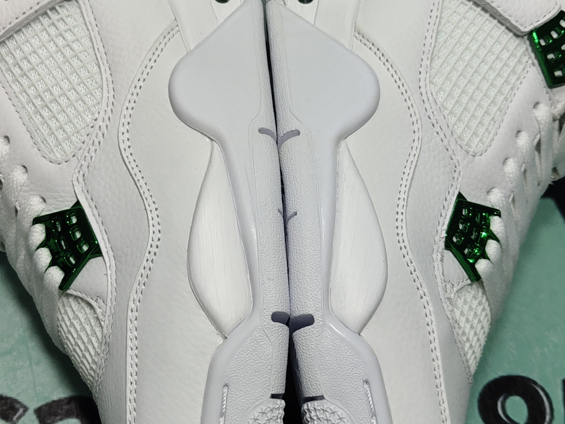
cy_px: 209
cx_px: 255
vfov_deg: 21.9
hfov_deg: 29.0
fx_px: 1094
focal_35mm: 67
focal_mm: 4.35
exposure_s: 1/115
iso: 50
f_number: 1.79
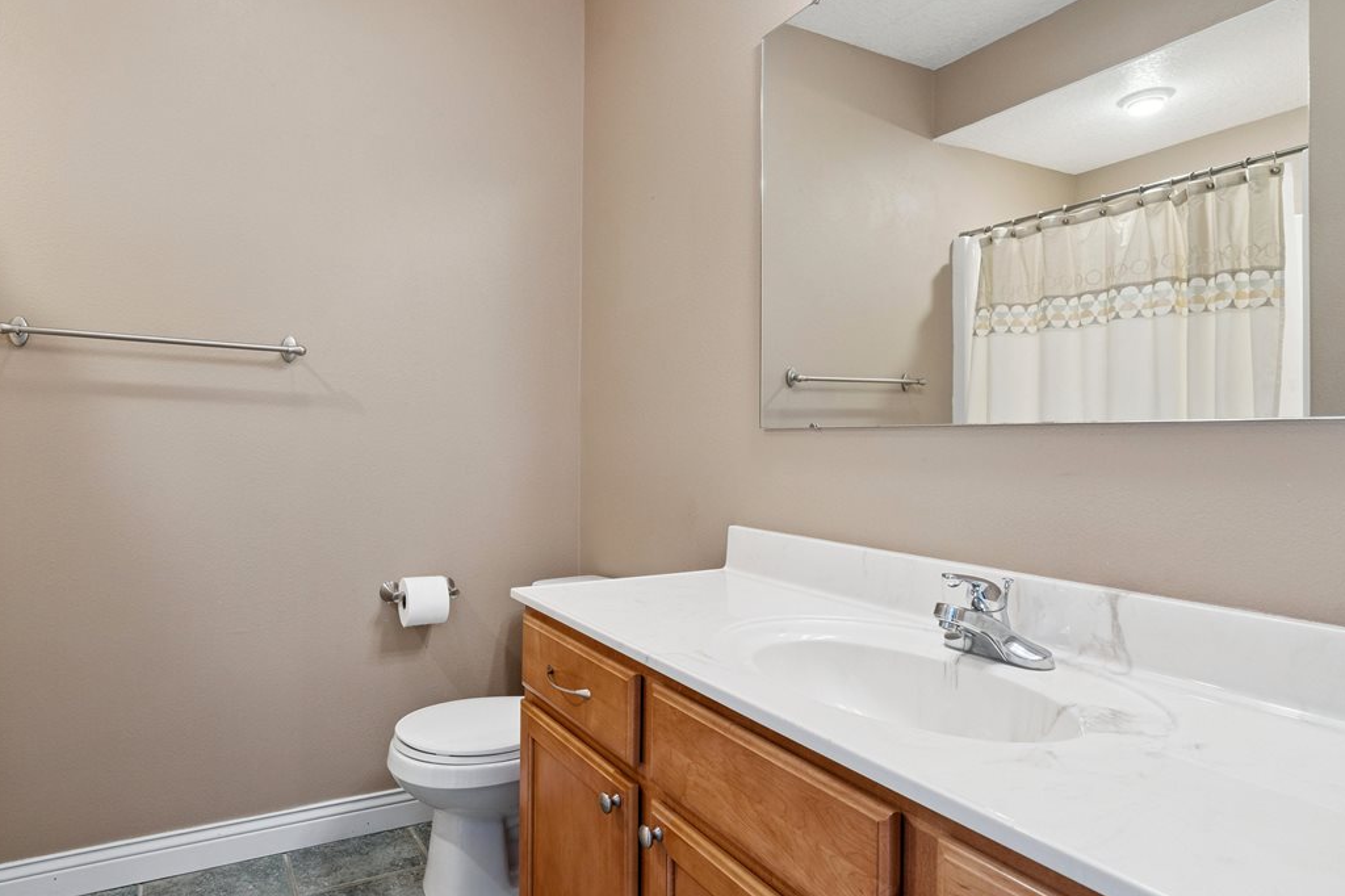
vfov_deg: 61.9
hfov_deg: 83.2
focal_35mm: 20
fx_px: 747
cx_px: 552
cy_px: 426
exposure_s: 1/13
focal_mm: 16
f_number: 9
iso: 800
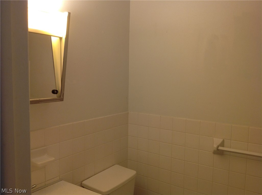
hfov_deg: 52.7
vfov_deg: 40.6
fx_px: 264
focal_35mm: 35
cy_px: 98
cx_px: 131
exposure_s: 1/30
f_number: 2.4
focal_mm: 4.28
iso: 50
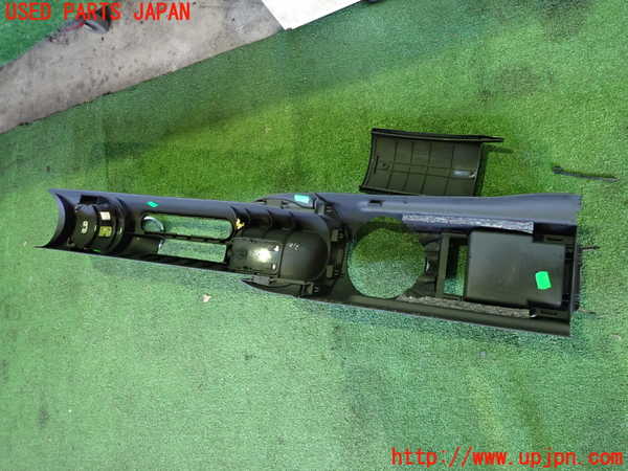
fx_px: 454
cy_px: 236
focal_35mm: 25
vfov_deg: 54.9
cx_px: 314
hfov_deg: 69.4
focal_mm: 4.5
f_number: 2
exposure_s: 1/30
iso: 800
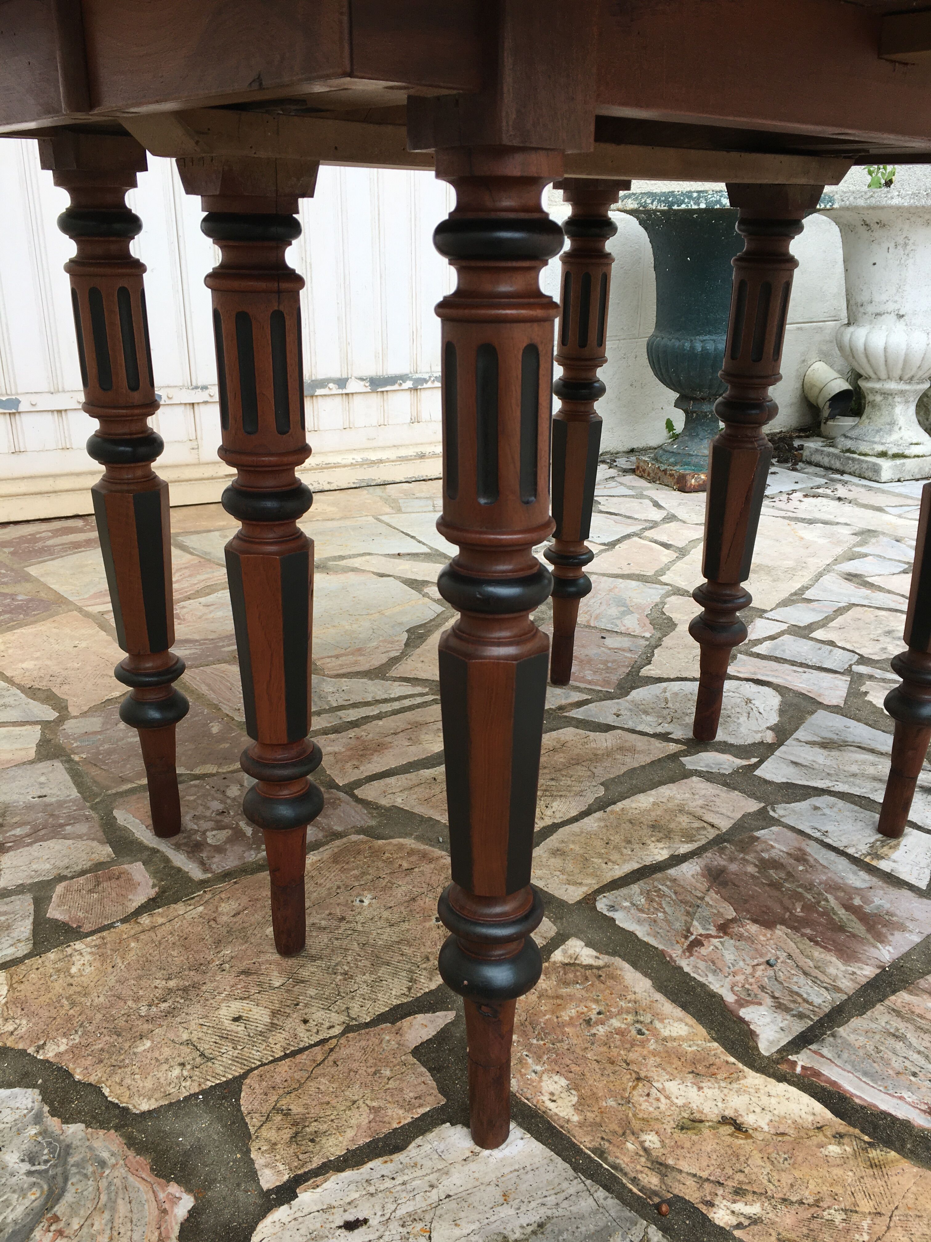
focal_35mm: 29
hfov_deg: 48.2
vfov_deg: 61.7
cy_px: 621
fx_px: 1040
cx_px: 466
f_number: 2.2
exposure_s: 1/169
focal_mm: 4.15
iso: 25
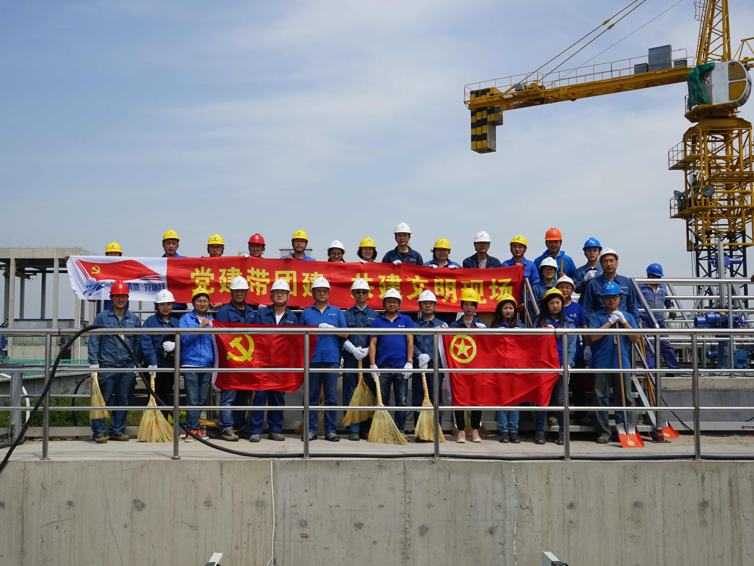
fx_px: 850
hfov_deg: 47.8
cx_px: 338
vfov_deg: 36.8
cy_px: 283
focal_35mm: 39
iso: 100
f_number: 11
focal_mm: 36
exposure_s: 1/160
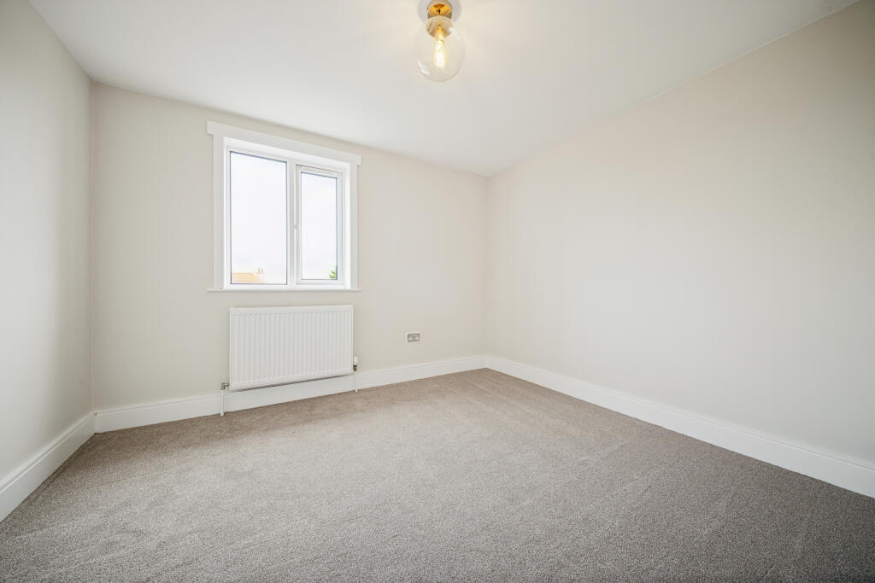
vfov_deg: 90.0
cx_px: 438
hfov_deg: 112.6
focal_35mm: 12
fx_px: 292
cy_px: 292
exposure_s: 1/15
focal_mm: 12
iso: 320
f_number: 8
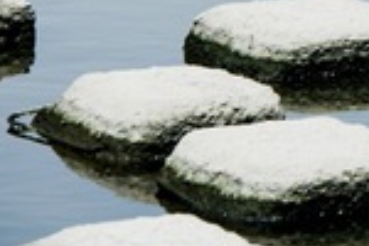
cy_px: -202
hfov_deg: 2.9
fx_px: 7154
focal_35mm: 698
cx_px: 856
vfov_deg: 2.0
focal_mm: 150
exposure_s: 1/320
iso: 100
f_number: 11
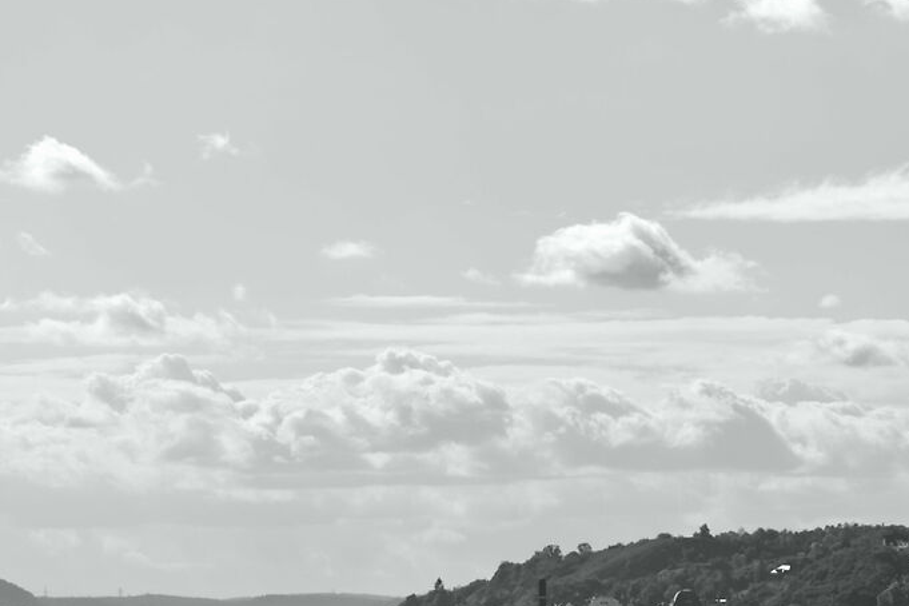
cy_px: 932
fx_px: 8004
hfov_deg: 6.5
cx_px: 480
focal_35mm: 317
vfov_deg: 4.3
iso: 100
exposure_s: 1/400
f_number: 8
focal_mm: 90
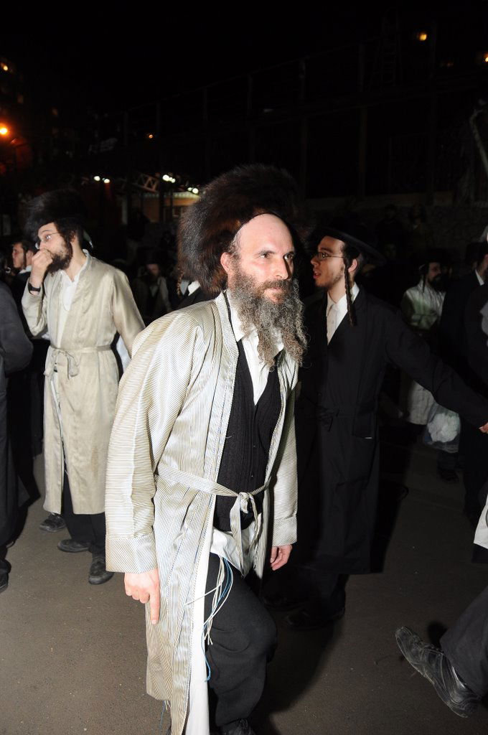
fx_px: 550
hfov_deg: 47.8
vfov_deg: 67.4
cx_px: 244
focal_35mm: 27
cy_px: 368
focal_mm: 18
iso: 640
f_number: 3.5
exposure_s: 1/60
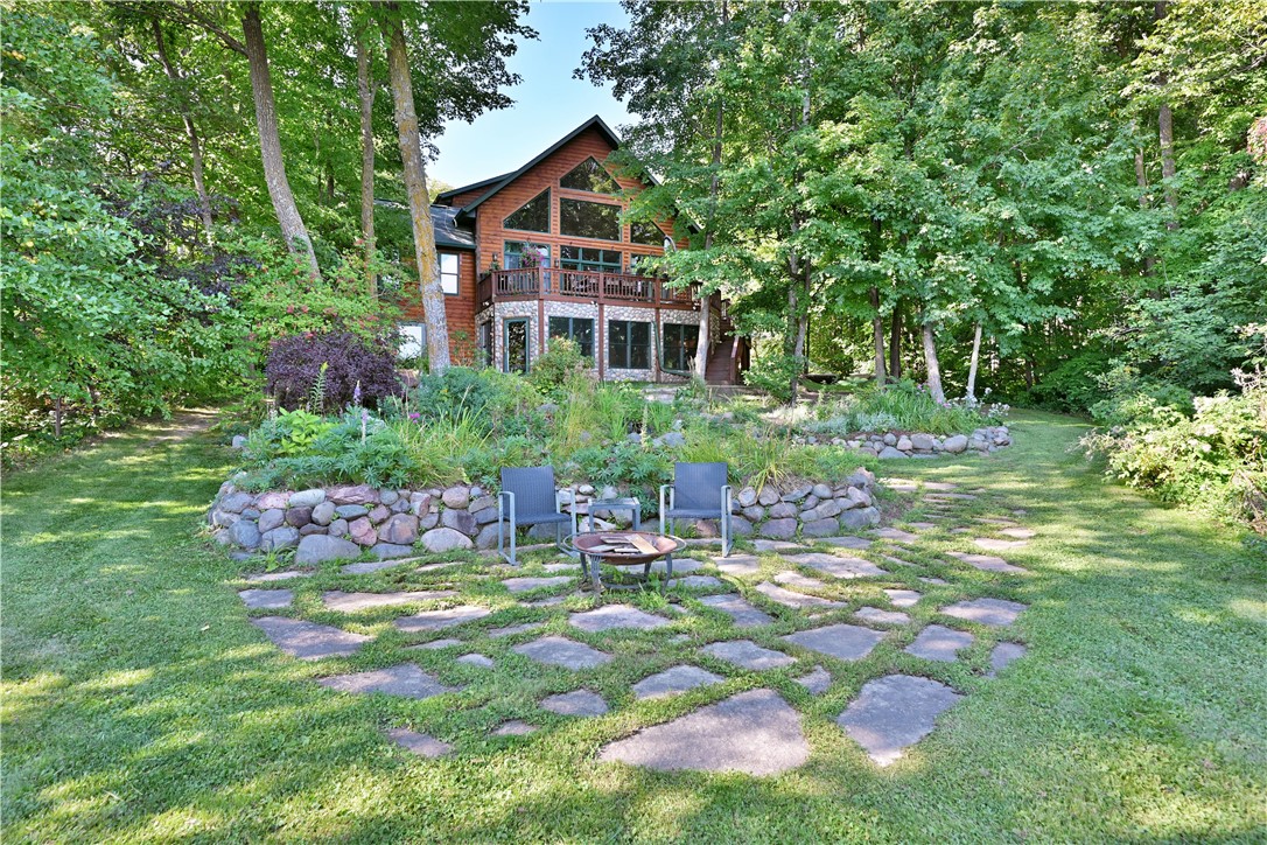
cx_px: 634
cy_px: 422
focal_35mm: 20
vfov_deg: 63.2
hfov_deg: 85.4
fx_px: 686
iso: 250
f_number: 5.6
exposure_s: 1/125
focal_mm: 19.5
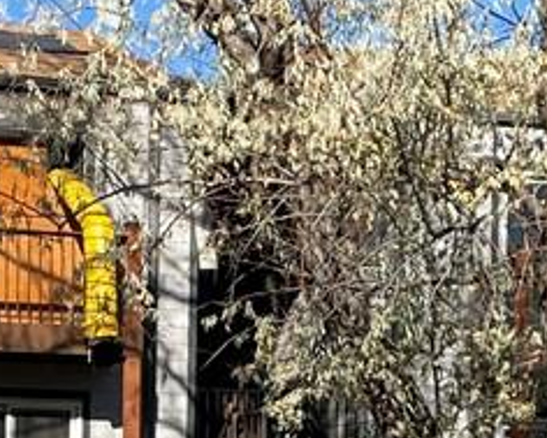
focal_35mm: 172
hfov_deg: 11.2
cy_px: 679
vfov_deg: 8.8
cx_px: 188
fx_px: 2786
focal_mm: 4.2
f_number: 1.6
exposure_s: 1/2959
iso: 32
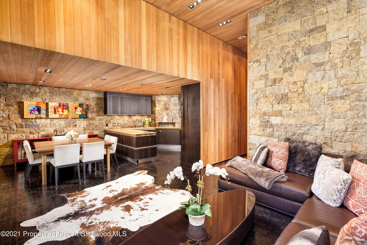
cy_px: 122
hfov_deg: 93.3
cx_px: 184
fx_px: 173
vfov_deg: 70.5
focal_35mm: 17
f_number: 7.1
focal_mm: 17
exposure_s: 1/8
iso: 400
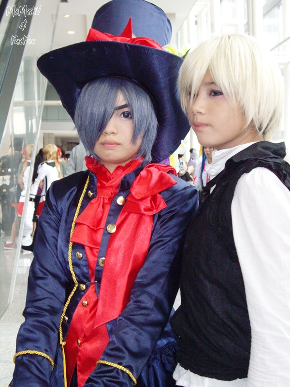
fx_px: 726
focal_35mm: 65
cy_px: 194
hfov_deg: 22.6
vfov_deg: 29.8
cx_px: 145
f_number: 3.8
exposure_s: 1/80
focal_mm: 13.7
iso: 400
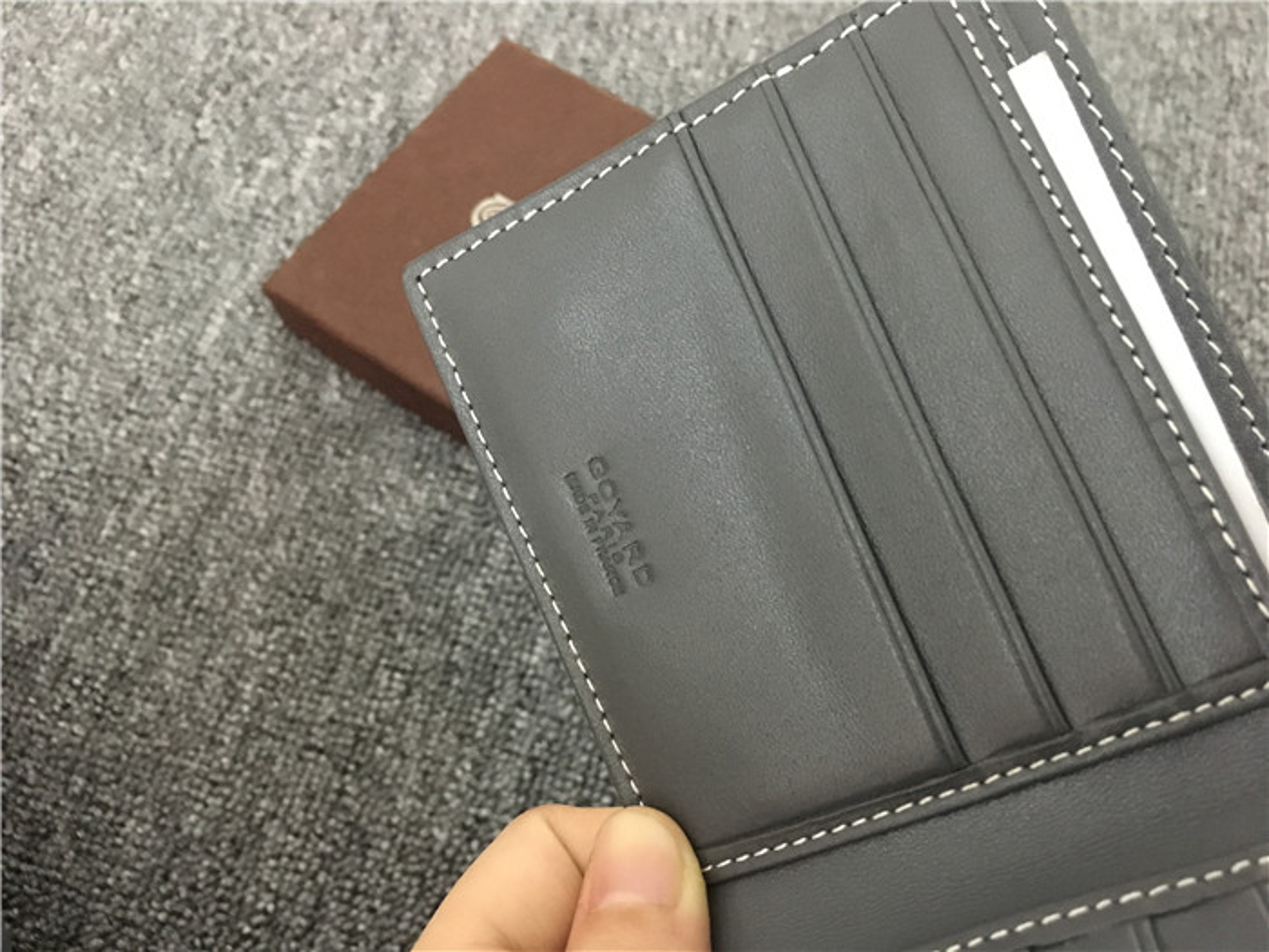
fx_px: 1063
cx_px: 634
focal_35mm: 29
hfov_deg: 61.7
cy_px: 476
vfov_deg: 48.2
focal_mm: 4.15
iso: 250
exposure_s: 1/17
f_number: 2.2
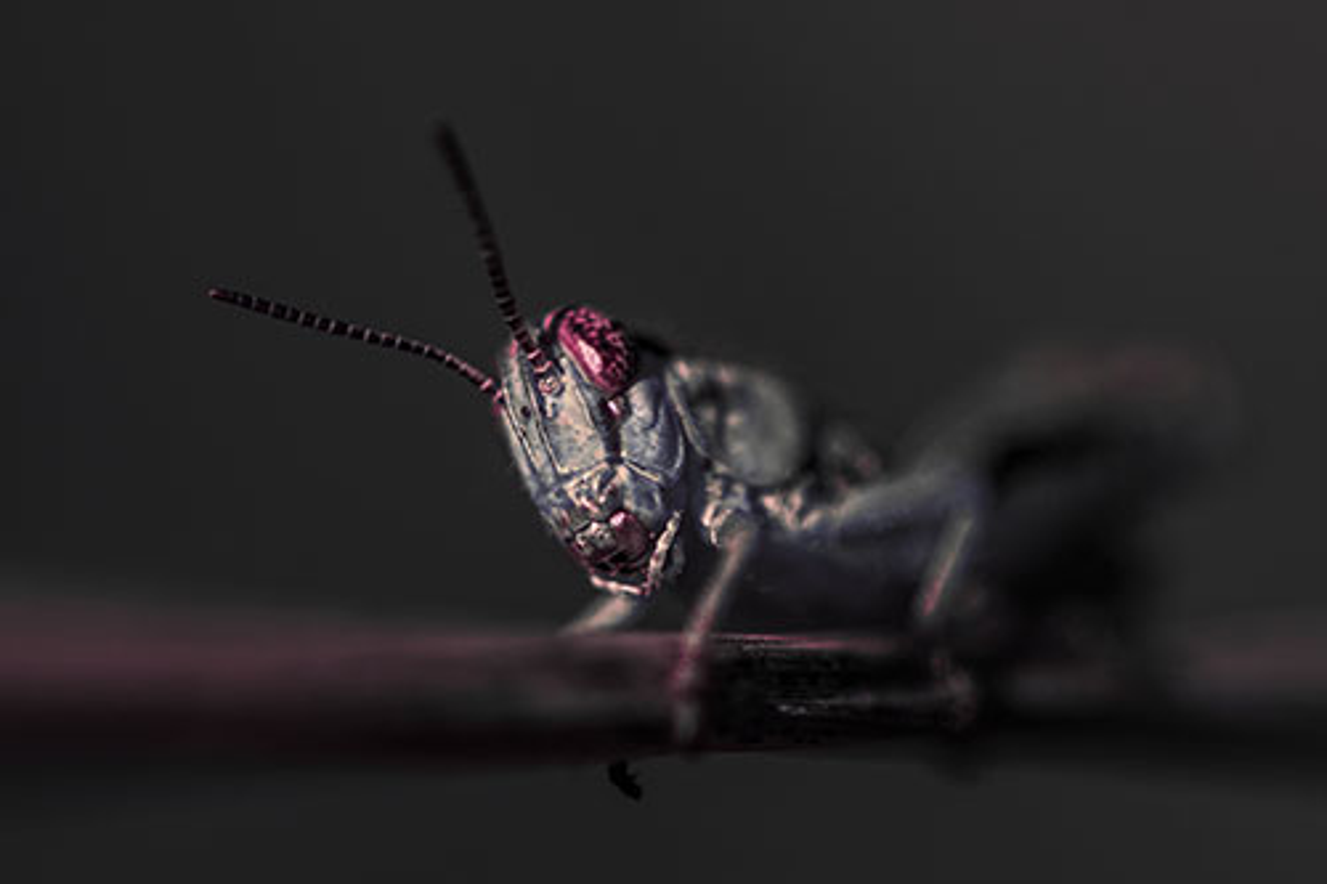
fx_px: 7738
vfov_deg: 6.5
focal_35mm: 210
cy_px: 442
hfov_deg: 9.8
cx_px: 664
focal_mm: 210
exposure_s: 1/800
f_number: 11
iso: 500
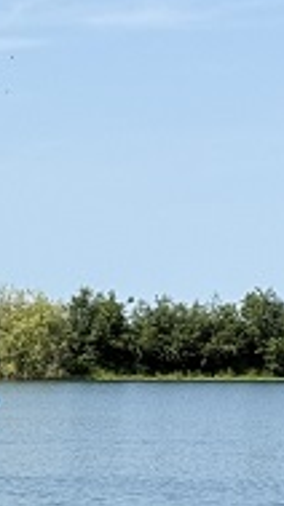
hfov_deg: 5.3
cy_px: 428
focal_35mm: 221
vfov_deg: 9.7
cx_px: -367
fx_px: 2965
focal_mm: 6.76
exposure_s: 1/4587
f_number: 1.78
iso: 64
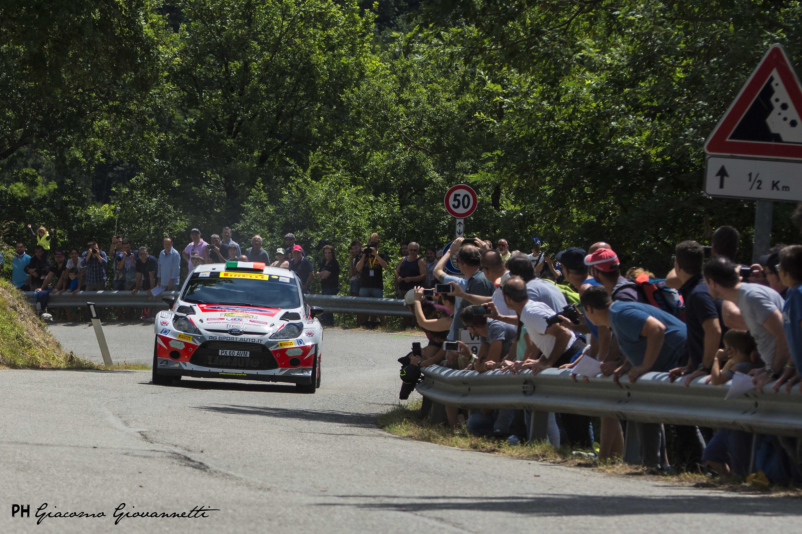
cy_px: 267
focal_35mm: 142
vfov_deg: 9.6
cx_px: 401
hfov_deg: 14.4
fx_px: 3174
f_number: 4.5
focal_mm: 95
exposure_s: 1/5000
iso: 400
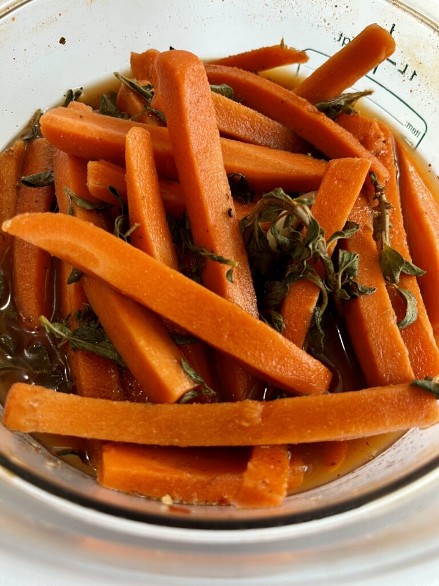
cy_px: 293
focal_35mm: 26
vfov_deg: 67.3
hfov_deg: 53.1
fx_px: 440
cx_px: 220
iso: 80
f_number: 1.6
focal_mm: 5.1
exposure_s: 1/60
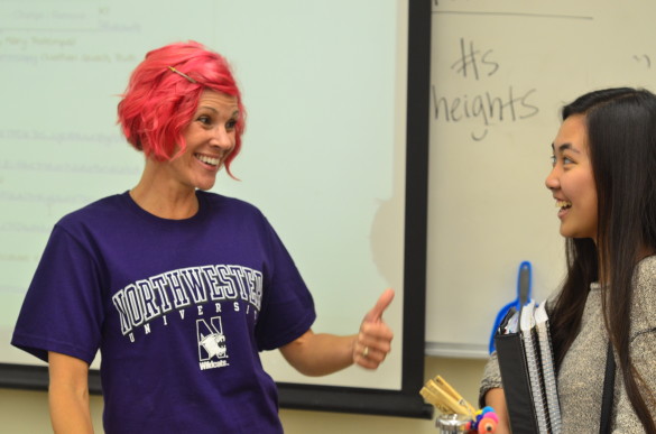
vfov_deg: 18.1
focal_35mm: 75
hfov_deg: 27.1
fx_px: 1363
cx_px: 328
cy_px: 217
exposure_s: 1/100
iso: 1000
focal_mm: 50
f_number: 4
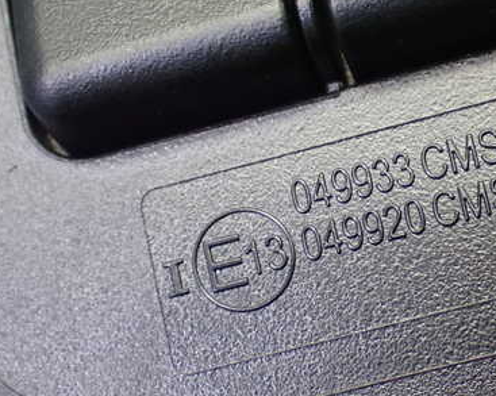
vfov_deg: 15.5
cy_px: 181
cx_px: 397
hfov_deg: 19.2
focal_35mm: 99
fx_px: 1452
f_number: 3.6
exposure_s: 1/60
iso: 1250
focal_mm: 11.09
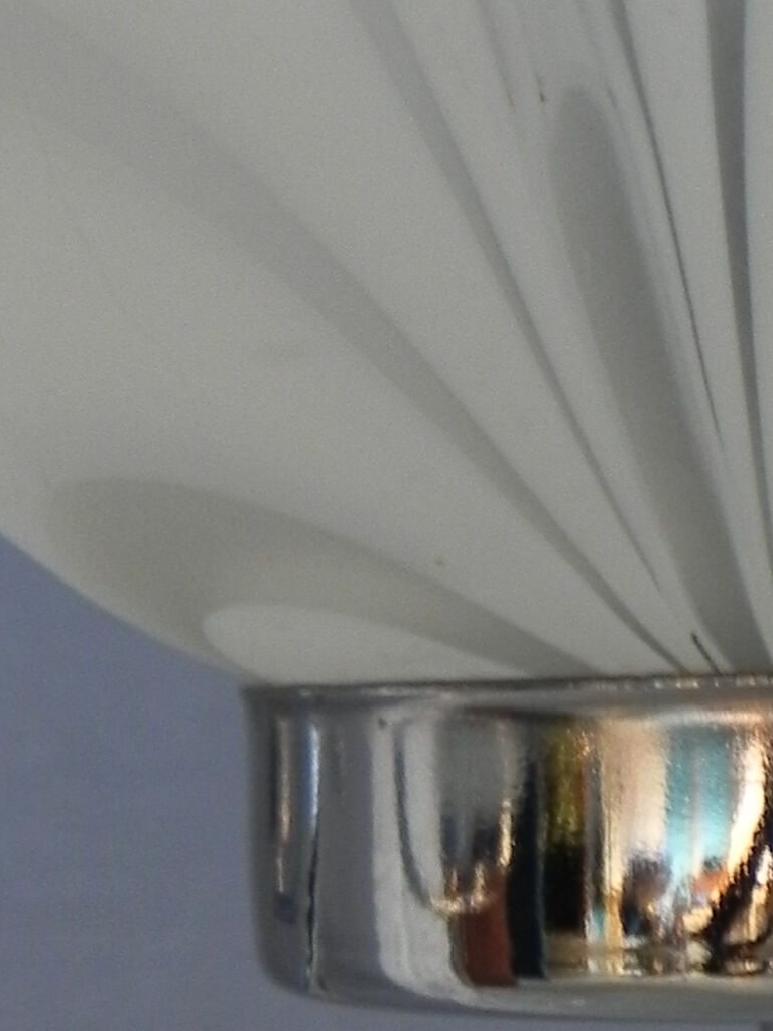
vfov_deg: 14.6
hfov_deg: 11.2
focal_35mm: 132
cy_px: -96
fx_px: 3931
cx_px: 402
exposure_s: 1/30
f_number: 3.2
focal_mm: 6.6
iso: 181
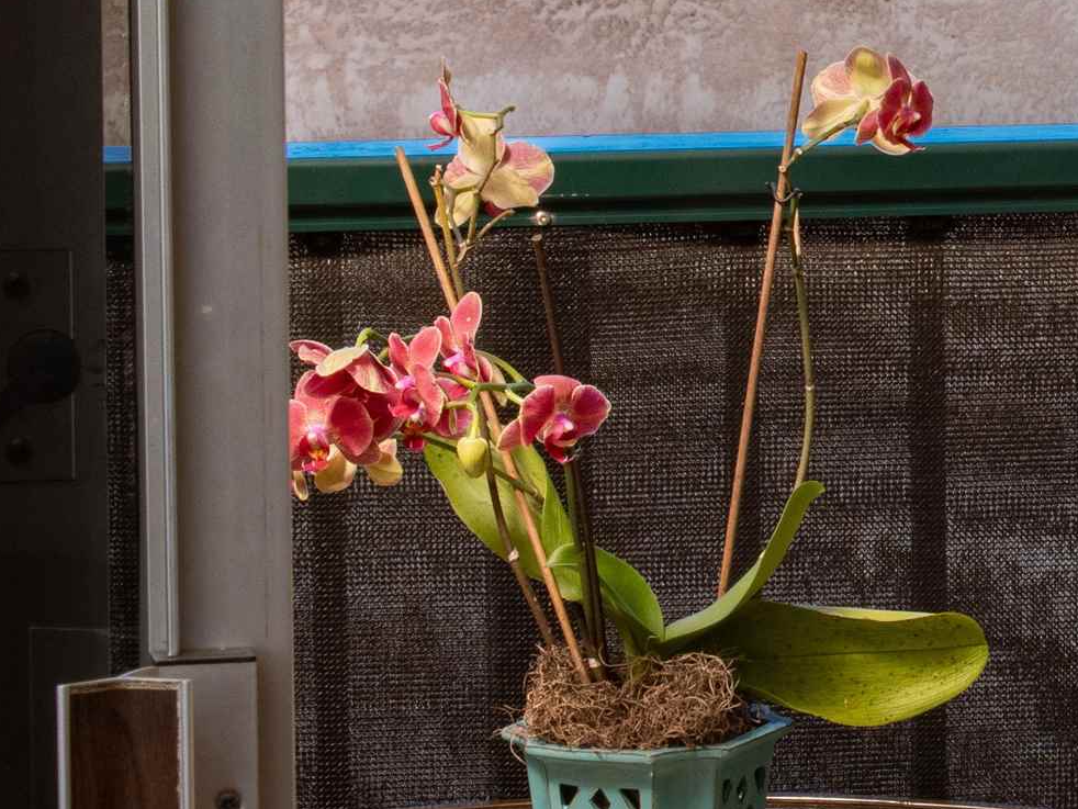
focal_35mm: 225
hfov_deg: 8.7
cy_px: 251
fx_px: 7009
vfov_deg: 6.6
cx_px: 1405
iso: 200
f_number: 11
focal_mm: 36
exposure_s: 1/50
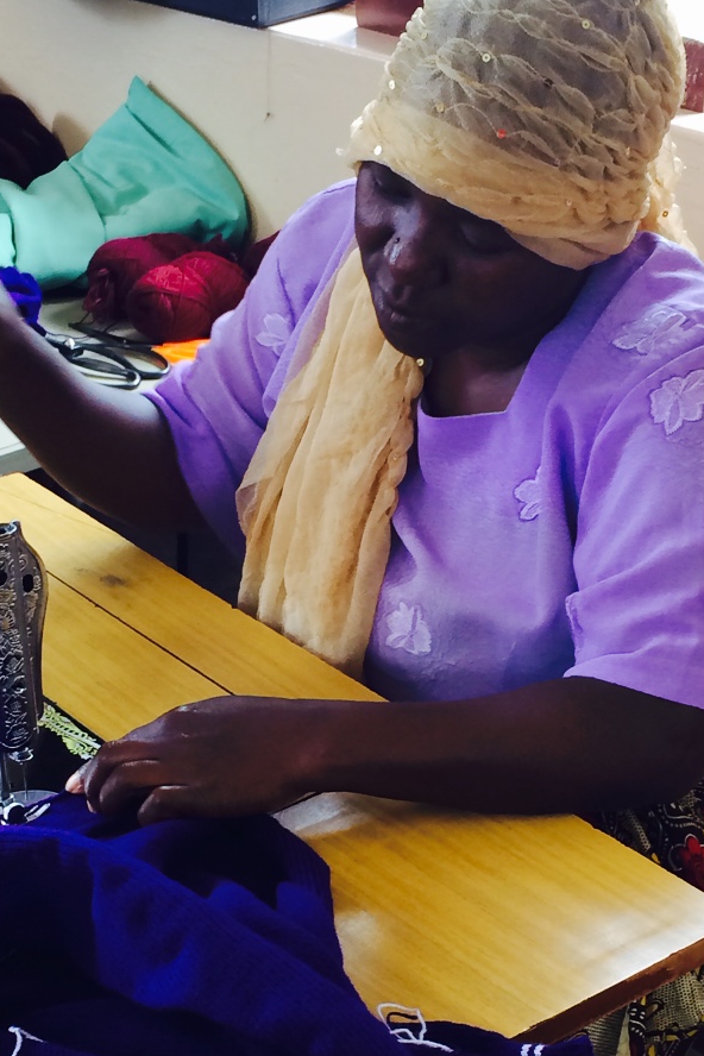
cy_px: 716
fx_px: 2112
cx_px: 346
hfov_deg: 18.9
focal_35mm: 72
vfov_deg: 27.9
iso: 50
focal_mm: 4.12
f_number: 2.2
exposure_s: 1/30
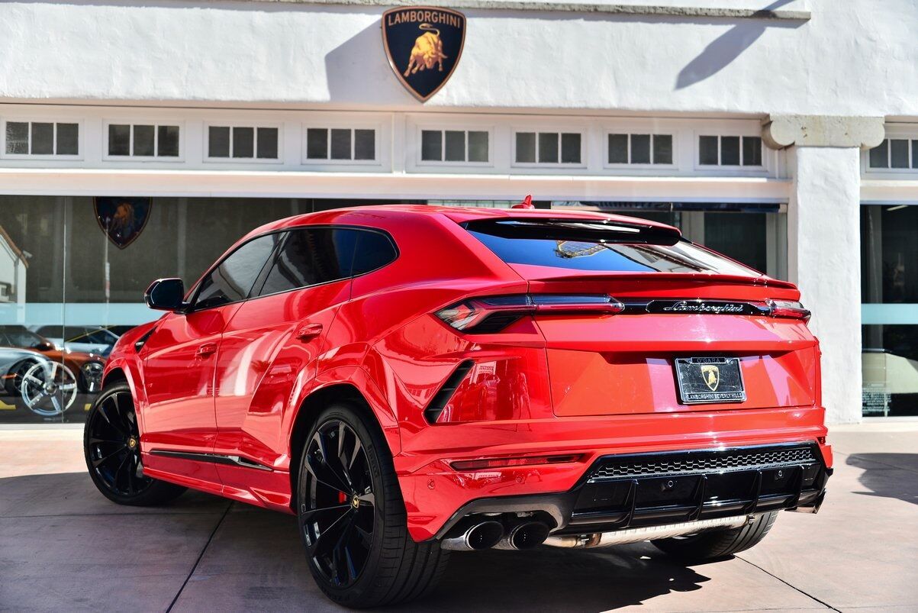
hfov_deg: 44.5
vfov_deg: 30.5
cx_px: 459
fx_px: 1122
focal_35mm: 44
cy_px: 306
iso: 250
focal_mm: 44
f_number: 4.2
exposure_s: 1/500
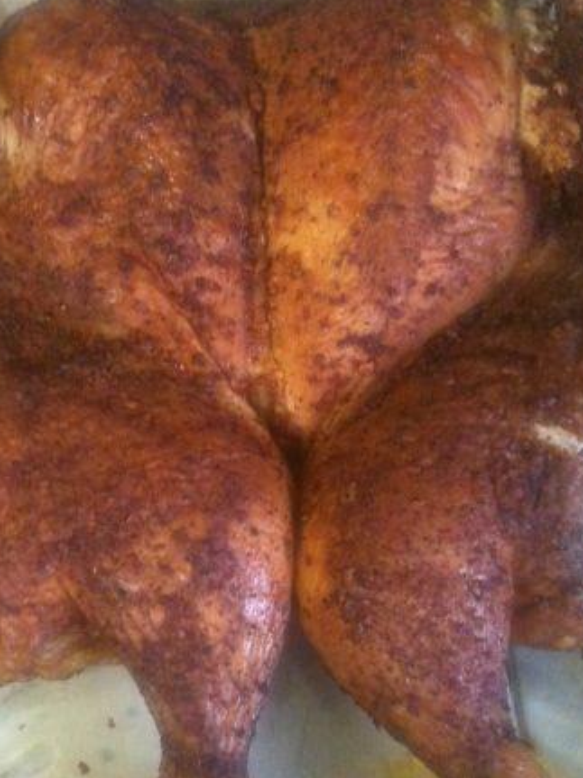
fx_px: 1168
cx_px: 260
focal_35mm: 52
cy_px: 433
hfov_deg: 28.0
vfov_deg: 36.8
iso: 400
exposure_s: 1/15
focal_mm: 3.85
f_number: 2.8
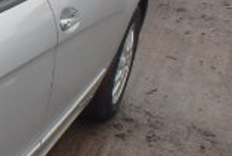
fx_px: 775
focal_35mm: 120
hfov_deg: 14.2
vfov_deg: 11.4
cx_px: -238
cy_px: 140
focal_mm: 5
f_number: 3.9
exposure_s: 1/60
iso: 125
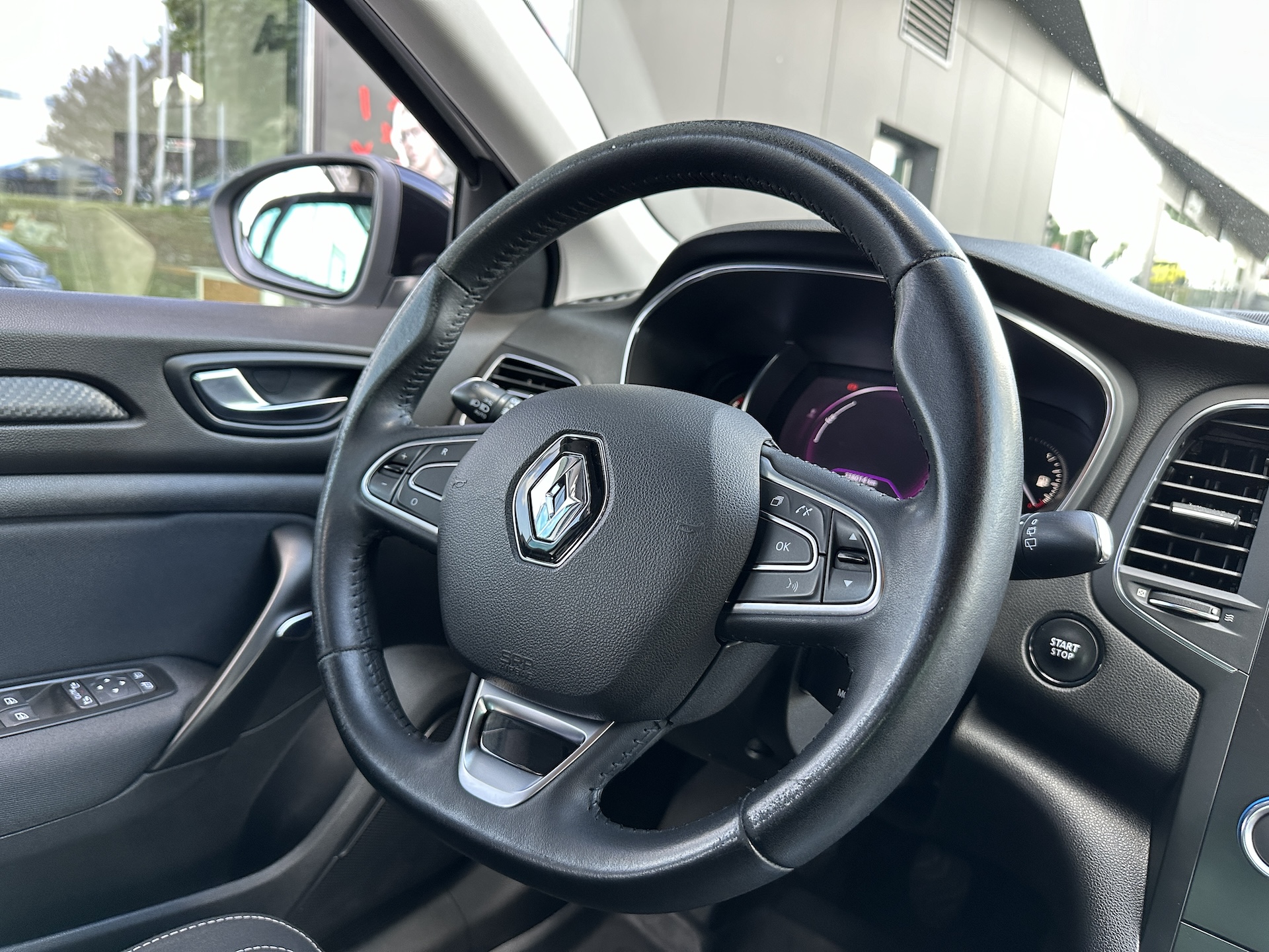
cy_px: 476
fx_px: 880
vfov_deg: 56.8
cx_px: 634
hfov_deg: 71.6
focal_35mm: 24
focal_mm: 6.86
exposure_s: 1/113
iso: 250
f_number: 1.78
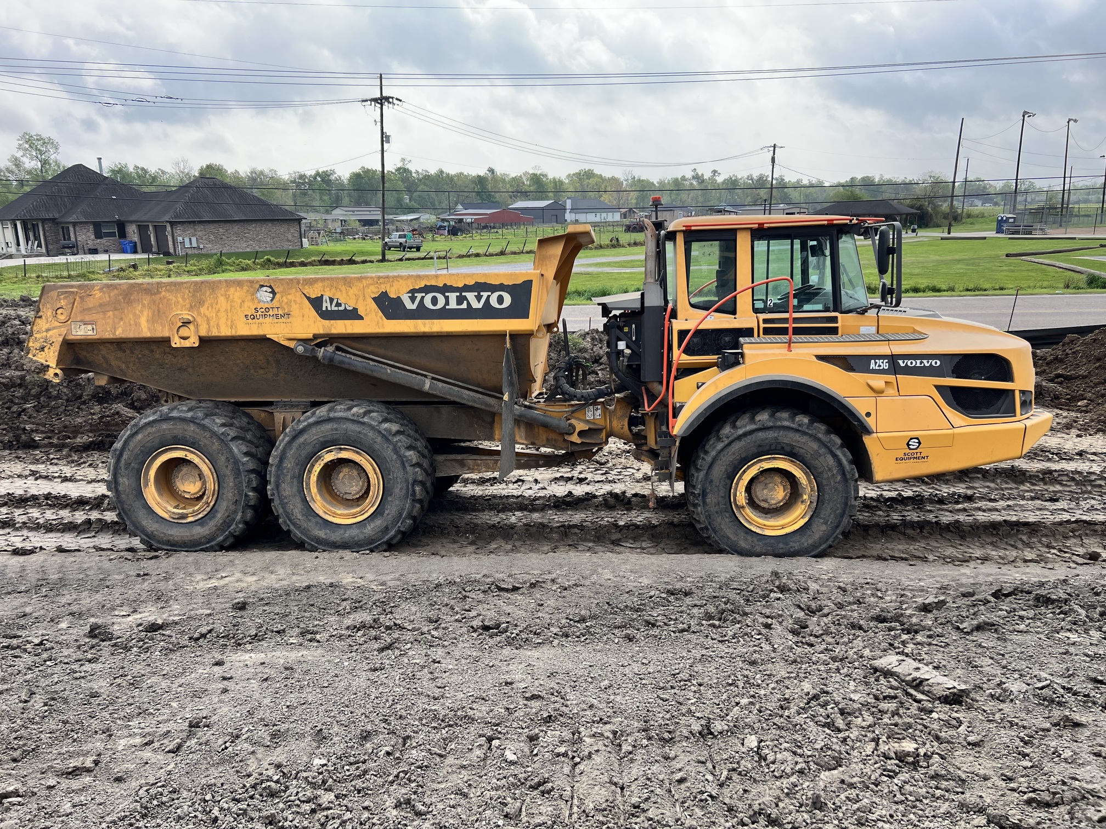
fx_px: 831
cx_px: 553
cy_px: 414
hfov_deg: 67.3
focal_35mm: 26
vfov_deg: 53.1
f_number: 1.5
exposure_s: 1/2208
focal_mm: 5.7
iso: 50
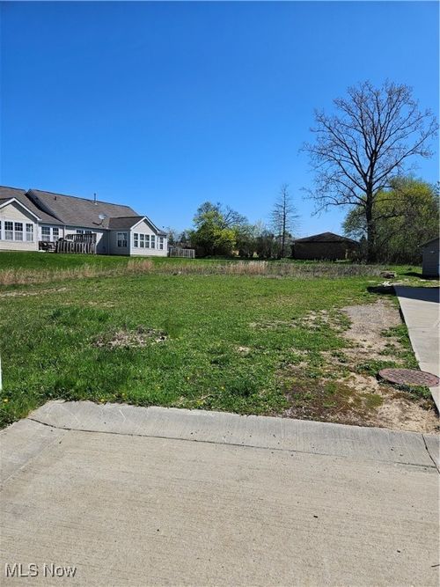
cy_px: 294
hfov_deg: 58.9
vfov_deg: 73.9
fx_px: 390
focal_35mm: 23
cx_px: 220
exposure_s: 1/2790
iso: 25
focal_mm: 5.4
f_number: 1.8
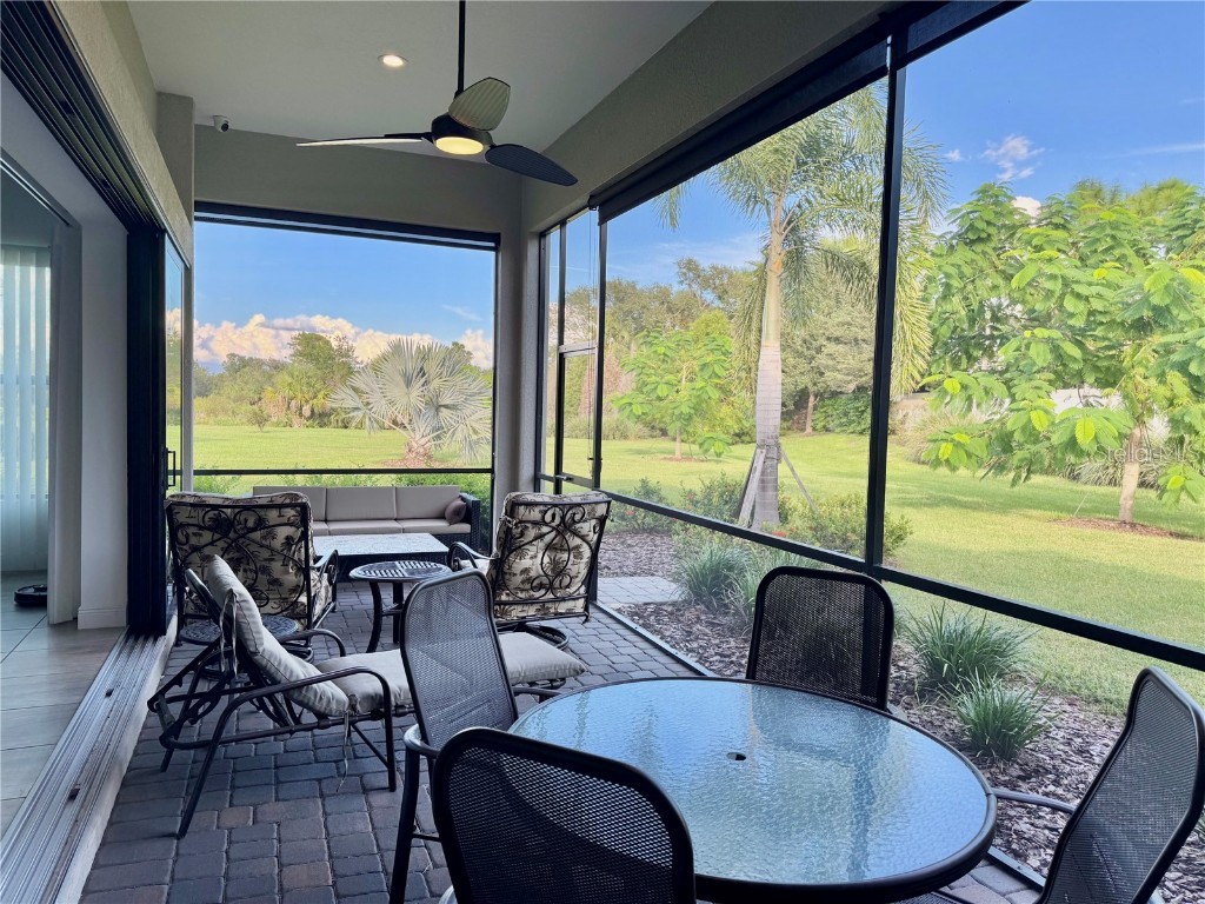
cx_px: 602
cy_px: 452
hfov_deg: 71.6
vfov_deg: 56.8
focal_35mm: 24
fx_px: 835
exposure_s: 1/340
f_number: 1.78
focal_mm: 6.76
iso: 80
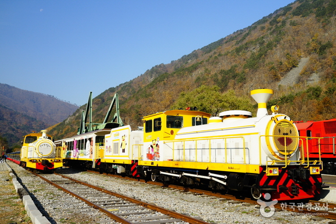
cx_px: 168
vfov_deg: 37.9
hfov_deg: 54.4
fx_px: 327
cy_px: 112
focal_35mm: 35
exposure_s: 1/1000
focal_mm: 35
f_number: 5.6
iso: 400
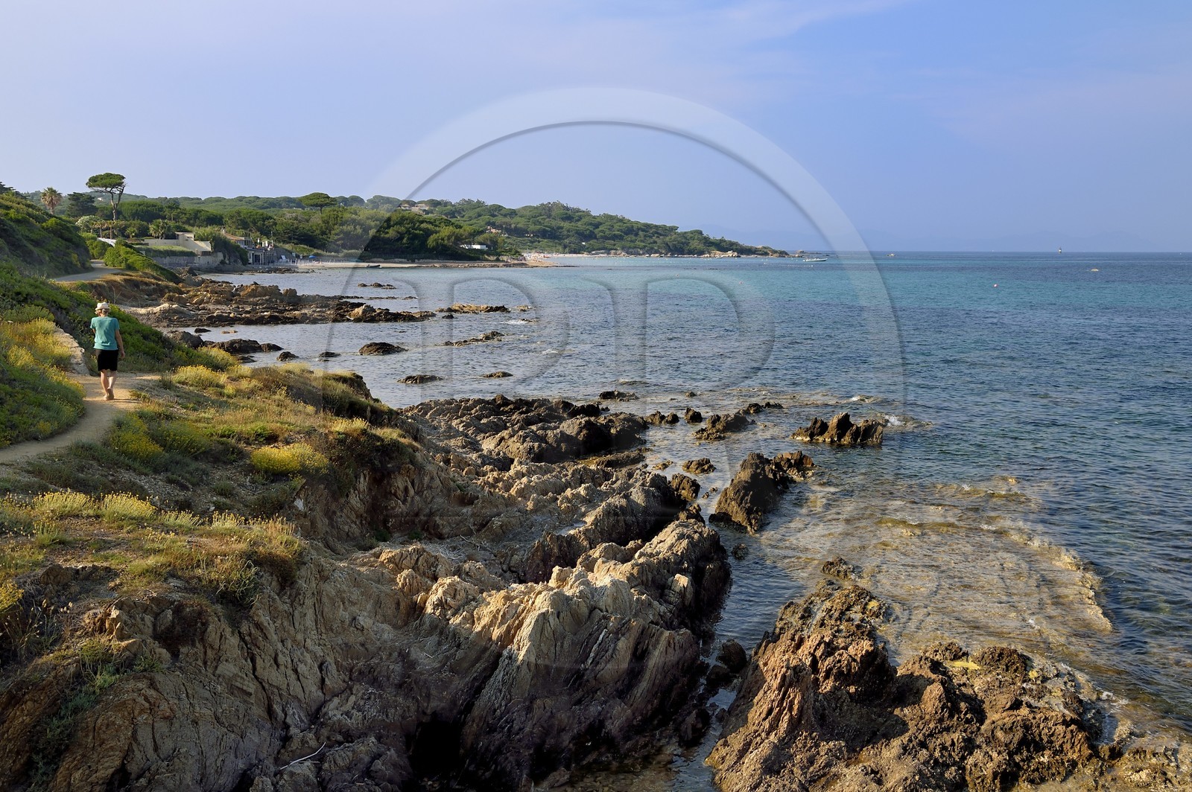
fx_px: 1257
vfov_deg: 35.0
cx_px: 596
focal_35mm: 38
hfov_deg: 50.7
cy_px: 396
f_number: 8
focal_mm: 38
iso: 200
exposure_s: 1/640
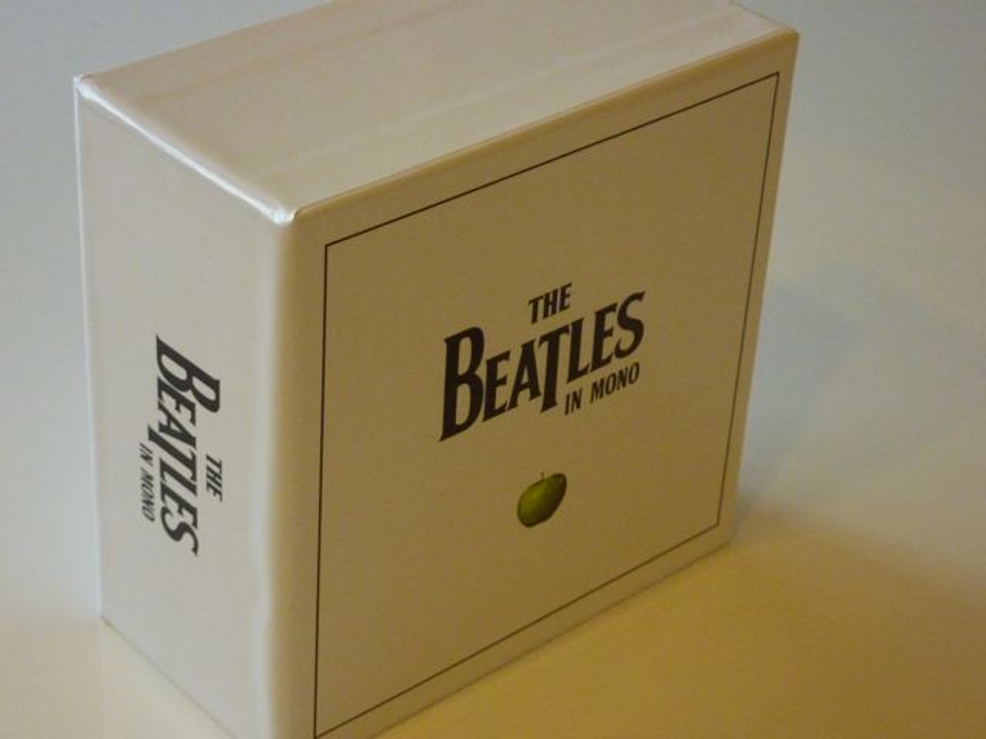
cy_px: 370
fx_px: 2222
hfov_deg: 25.0
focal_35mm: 78
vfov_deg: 18.9
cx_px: 493
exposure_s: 1/40
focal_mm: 12.8
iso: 800
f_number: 4.2
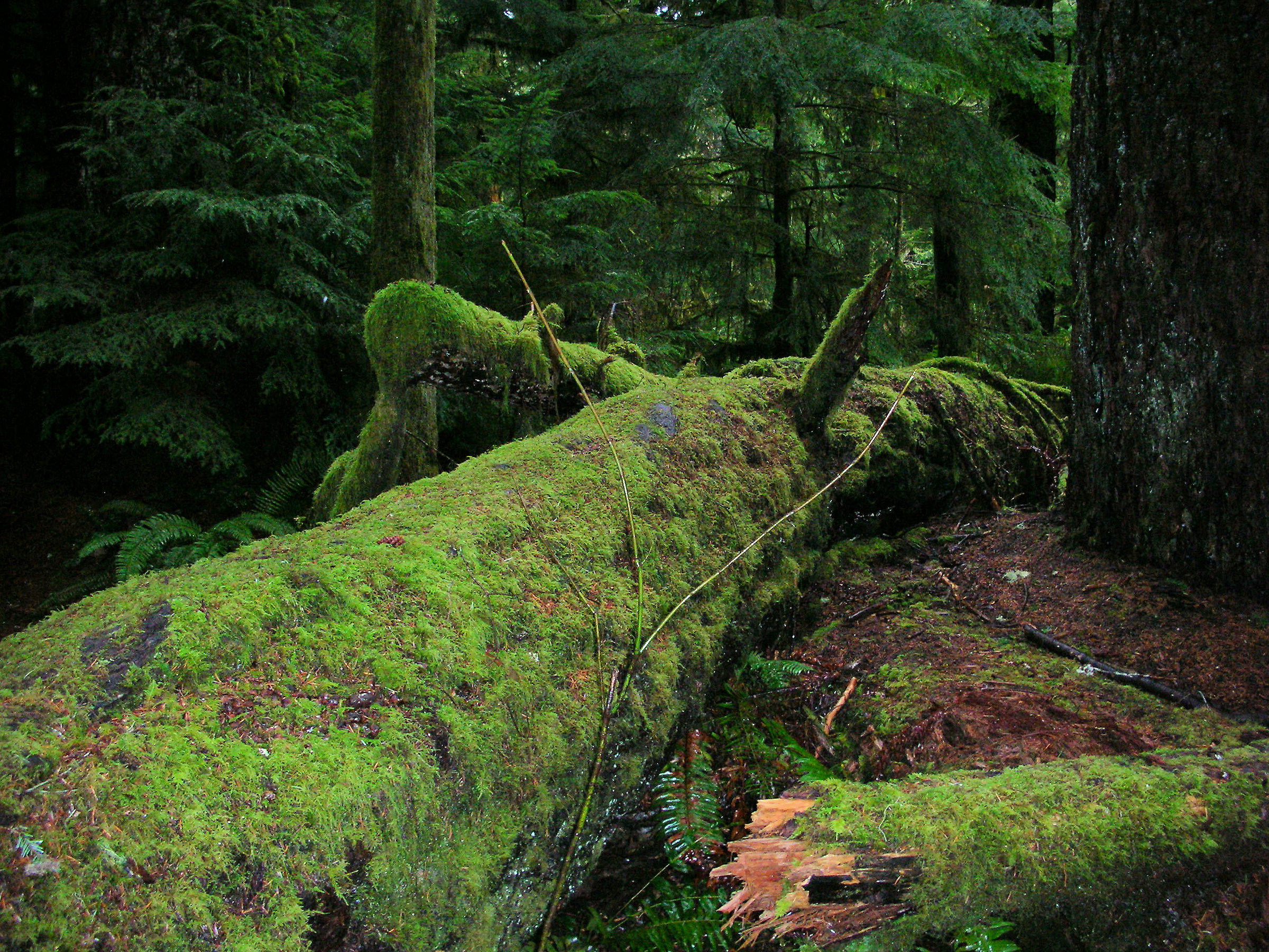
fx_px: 1283
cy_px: 476
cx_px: 634
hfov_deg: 52.6
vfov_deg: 40.7
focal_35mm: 35
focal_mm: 5.8
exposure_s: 1/60.1
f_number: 3
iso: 200
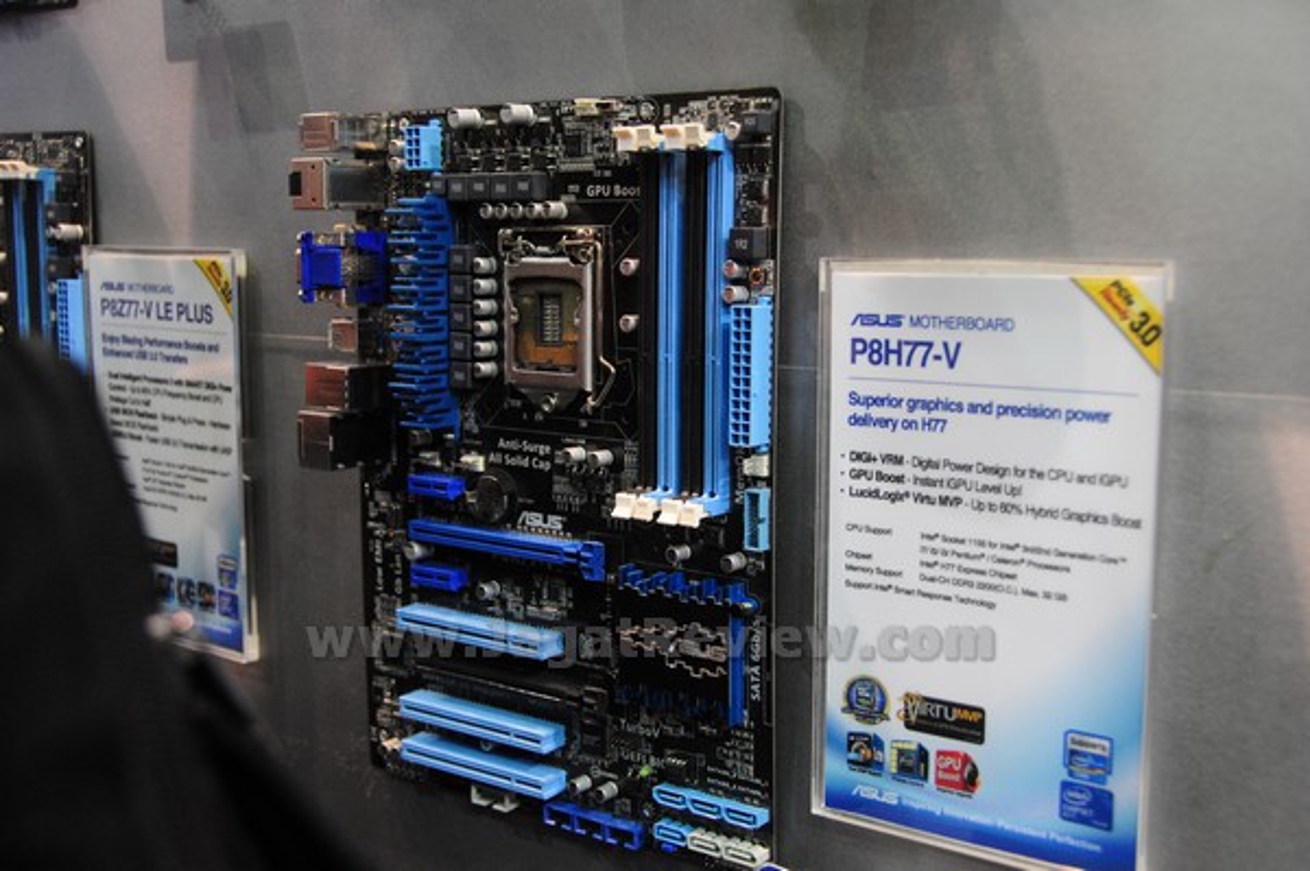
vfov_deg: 31.8
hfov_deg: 46.4
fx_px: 1527
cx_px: 655
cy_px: 436
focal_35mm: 42
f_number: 4
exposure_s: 1/80
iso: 1600
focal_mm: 28
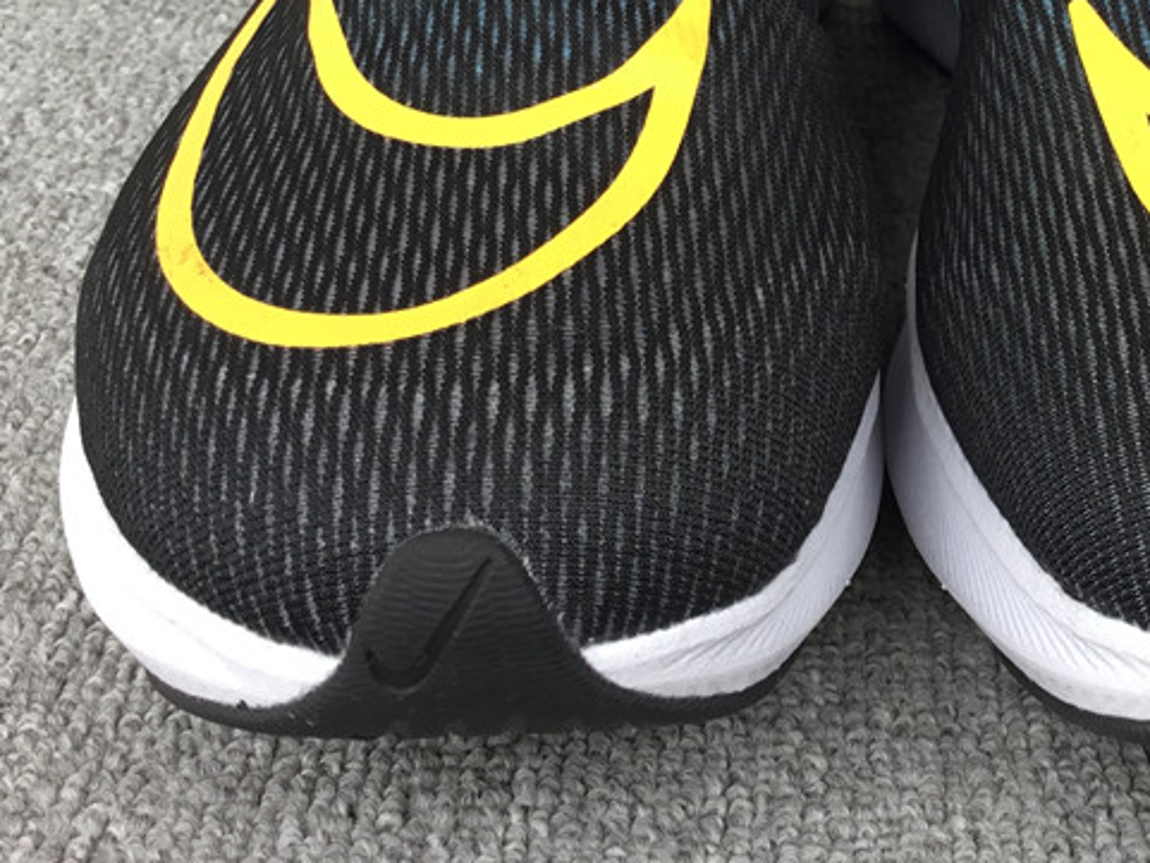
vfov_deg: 24.6
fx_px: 1927
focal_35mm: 58
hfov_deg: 32.3
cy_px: 97
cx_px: 925
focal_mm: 3.3
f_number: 2.4
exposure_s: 1/100
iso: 32
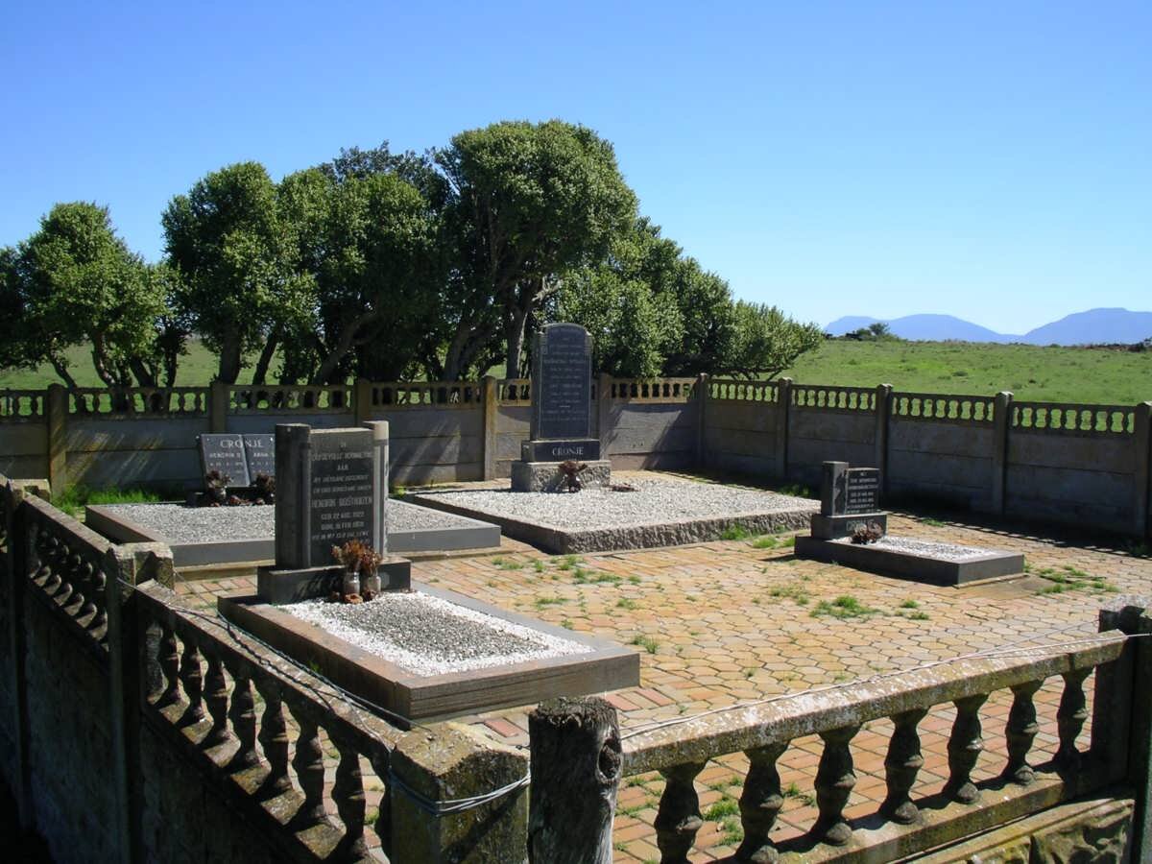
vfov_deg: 38.7
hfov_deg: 50.1
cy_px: 432
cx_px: 576
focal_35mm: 37
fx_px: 1231
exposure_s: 1/125
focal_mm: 5.7
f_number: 6.9
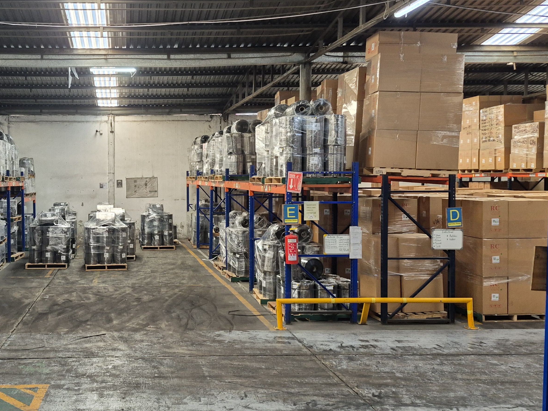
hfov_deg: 46.0
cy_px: 197
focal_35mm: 39
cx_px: 128
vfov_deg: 36.8
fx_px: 617
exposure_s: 1/120
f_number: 1.8
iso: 400
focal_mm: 5.4
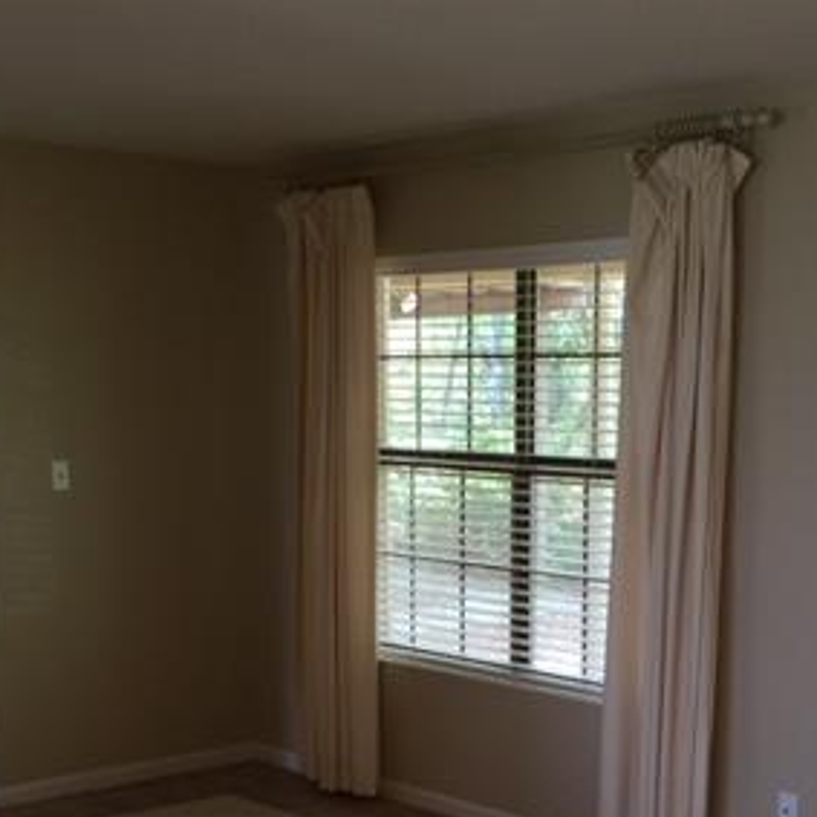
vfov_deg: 28.9
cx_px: 514
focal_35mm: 58
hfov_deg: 29.4
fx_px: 1549
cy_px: 661
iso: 32
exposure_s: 1/30
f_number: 2.2
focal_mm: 4.15
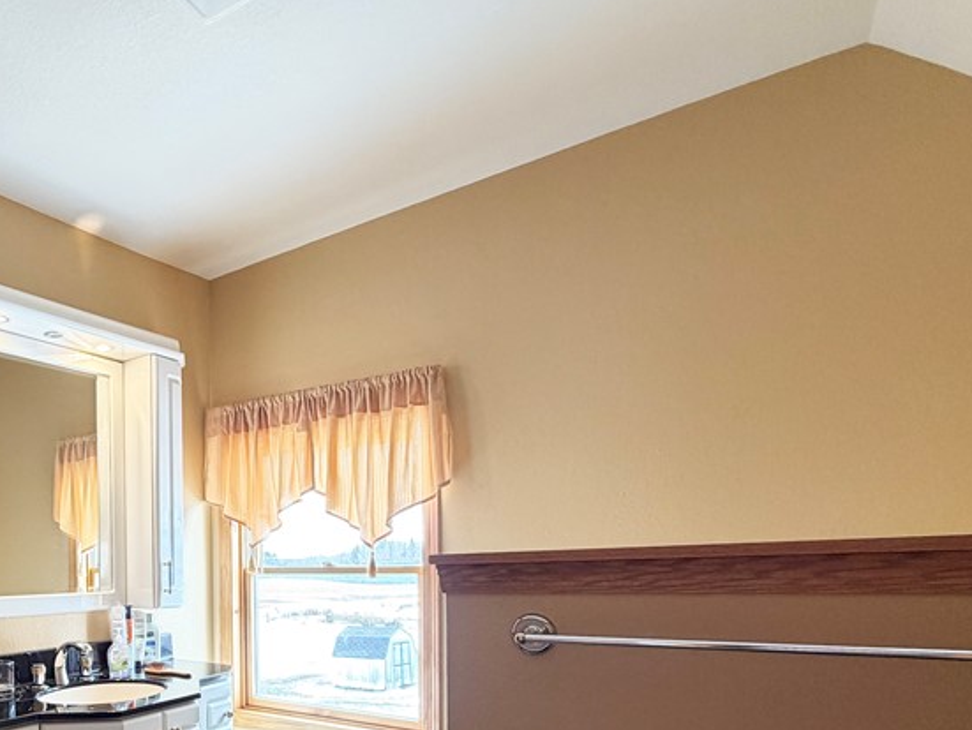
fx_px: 731
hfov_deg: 60.5
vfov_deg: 50.2
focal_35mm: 26
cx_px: 164
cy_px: 577
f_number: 2.2
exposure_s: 1/60
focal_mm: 2.22
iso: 160
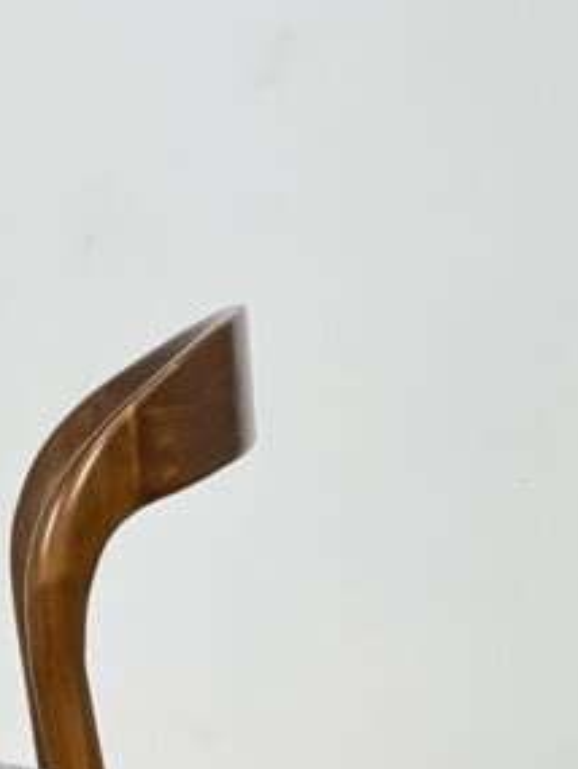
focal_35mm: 216
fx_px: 4805
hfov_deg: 6.8
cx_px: -189
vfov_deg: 9.1
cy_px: 580
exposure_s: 1/100
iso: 200
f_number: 2.8
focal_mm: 9
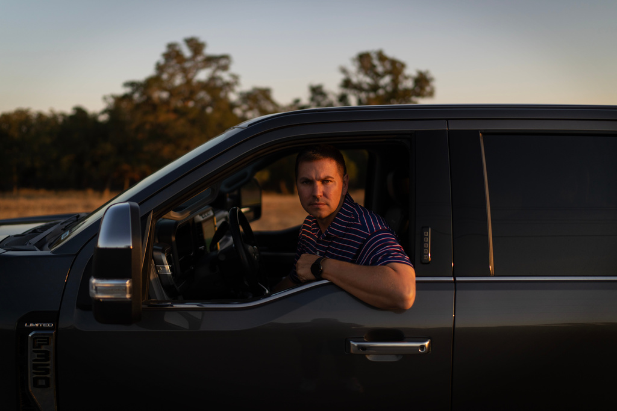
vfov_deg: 37.9
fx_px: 600
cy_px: 206
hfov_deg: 54.4
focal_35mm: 35
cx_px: 308
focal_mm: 35
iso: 100
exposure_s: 1/1600
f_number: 1.4
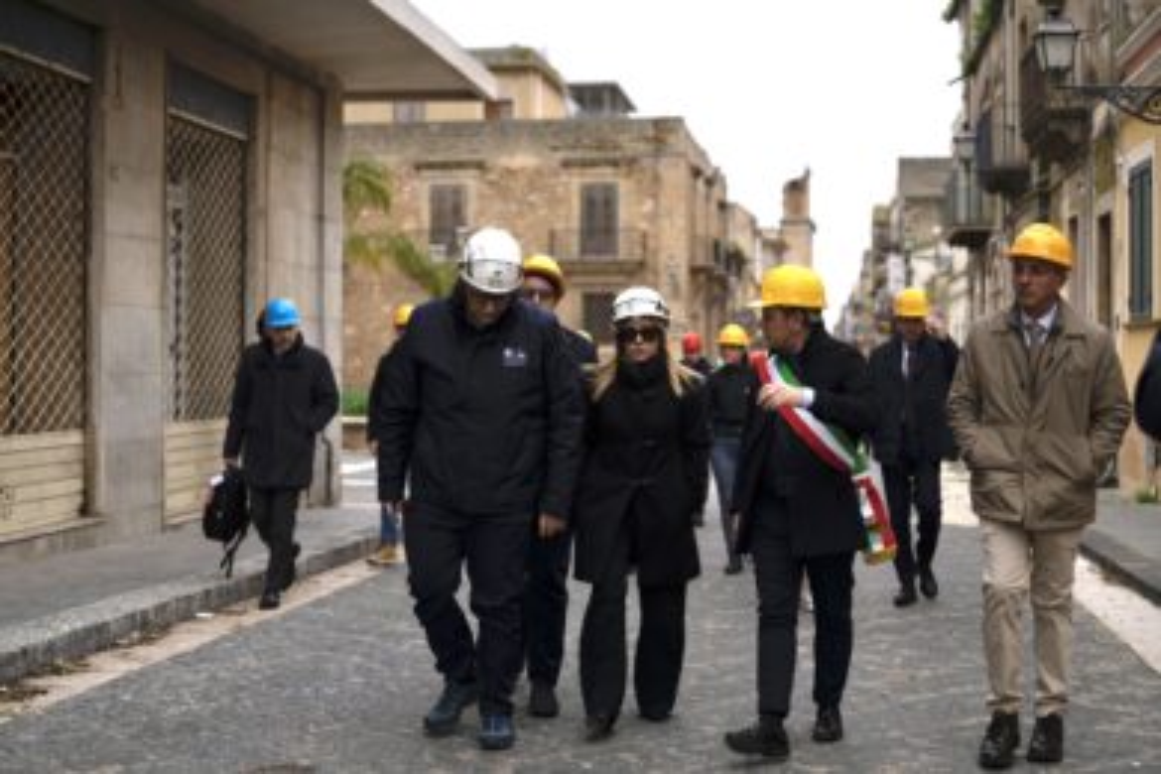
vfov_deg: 27.0
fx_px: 1612
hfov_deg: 39.6
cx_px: 580
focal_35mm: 50
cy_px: 387
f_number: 2
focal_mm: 50
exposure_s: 1/2500
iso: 1600
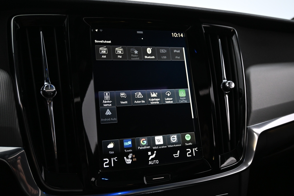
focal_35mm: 32
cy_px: 98
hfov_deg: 58.3
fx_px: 263
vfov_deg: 40.8
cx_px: 147
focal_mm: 21.5
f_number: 4
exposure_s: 1/30
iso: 2000
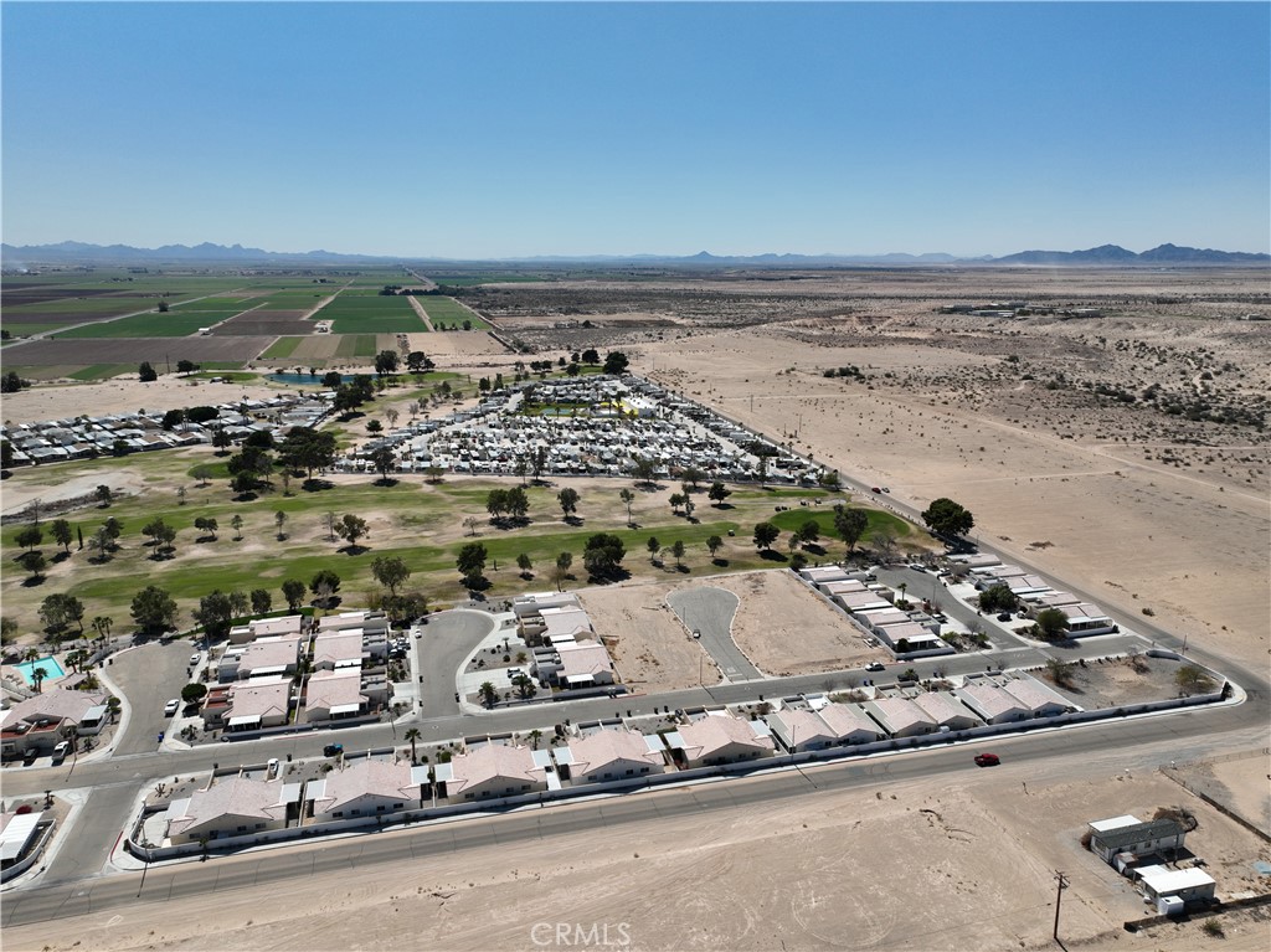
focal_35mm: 24
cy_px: 476
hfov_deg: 71.6
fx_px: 881
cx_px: 636
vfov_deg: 56.8
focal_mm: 12.29
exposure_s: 1/320
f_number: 2.8
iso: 100
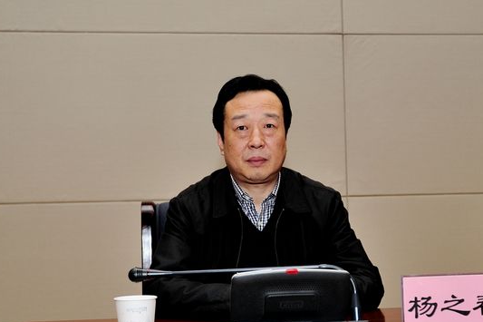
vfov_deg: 29.2
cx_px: 290
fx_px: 617
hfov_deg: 42.5
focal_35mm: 46
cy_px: 168
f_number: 4
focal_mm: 35
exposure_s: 1/60
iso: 400
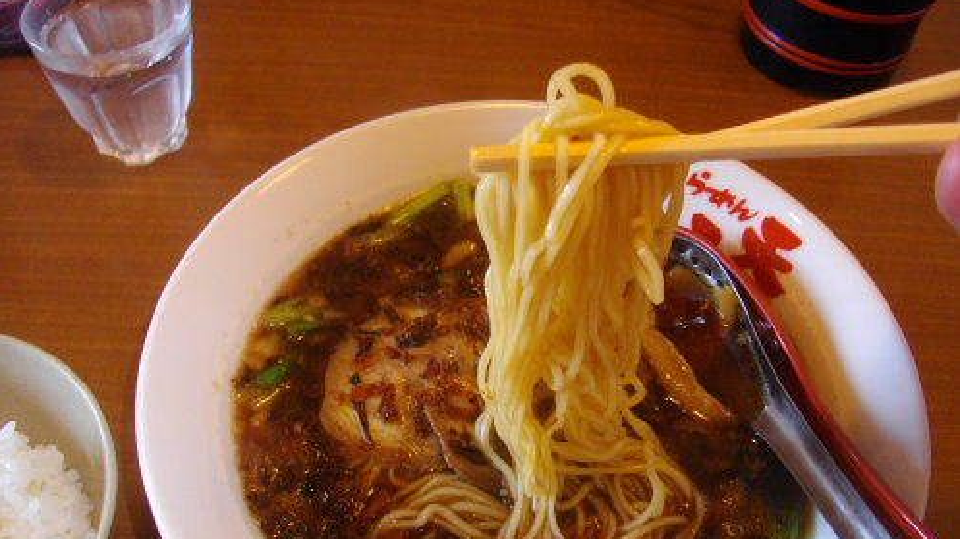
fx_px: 865
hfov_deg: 58.0
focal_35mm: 34
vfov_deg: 34.6
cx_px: 479
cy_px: 291
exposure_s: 1/50
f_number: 2.9
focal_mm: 5.7
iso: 200
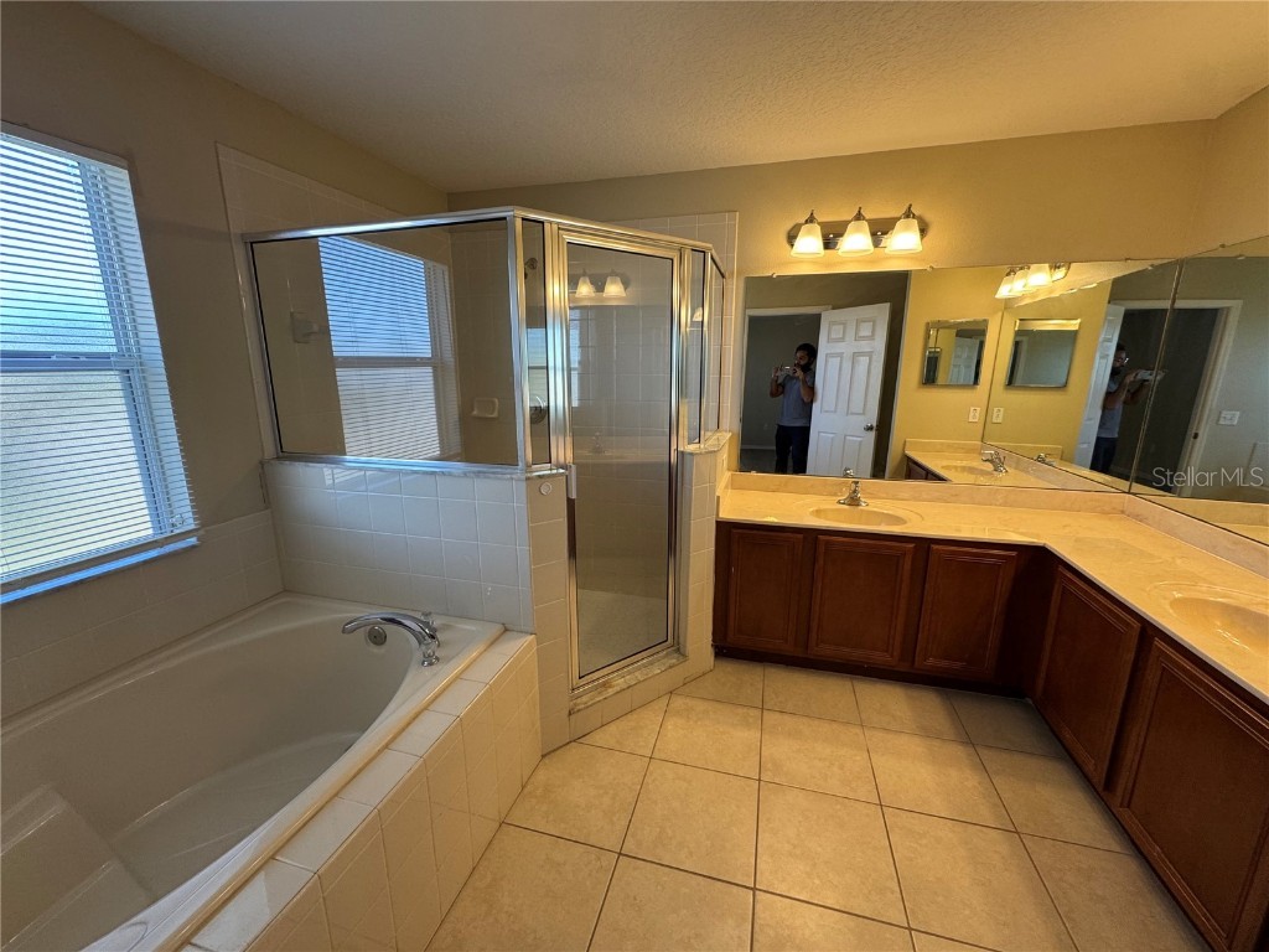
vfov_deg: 85.7
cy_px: 476
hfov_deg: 102.1
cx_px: 634
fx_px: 513
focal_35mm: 14
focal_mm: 2.22
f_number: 2.2
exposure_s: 1/120
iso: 160
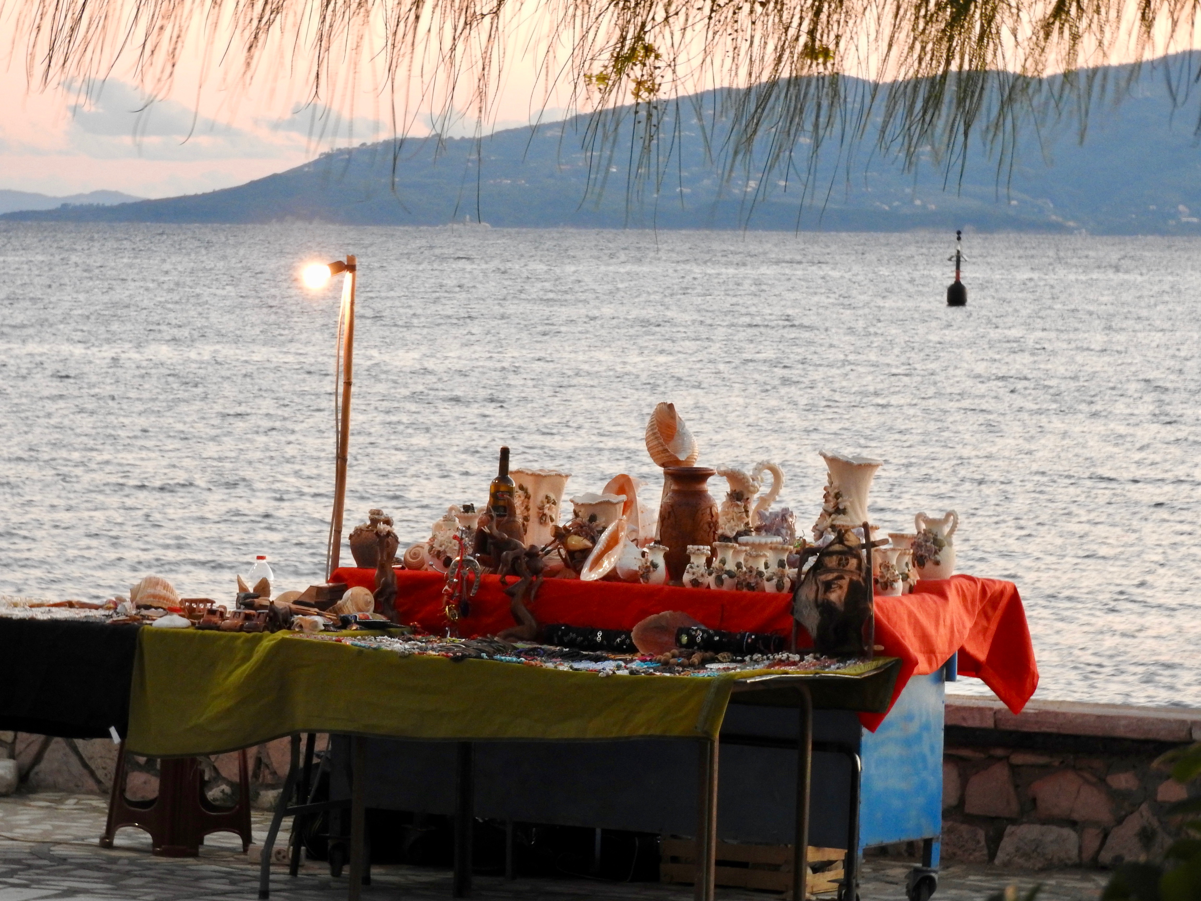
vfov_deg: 8.7
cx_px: 600
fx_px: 5898
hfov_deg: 11.6
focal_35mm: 170
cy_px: 450
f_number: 5.2
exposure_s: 1/15
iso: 400
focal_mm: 30.5
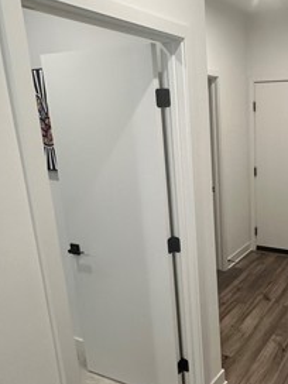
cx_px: 254
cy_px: 202
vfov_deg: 55.3
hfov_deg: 40.1
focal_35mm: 33
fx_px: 366
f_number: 2.2
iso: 250
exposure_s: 1/120
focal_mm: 2.22
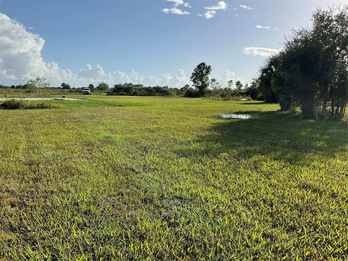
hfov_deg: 61.7
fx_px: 292
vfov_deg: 48.2
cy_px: 130
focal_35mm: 29
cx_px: 174
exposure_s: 1/2959
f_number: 1.8
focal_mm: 3
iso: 16
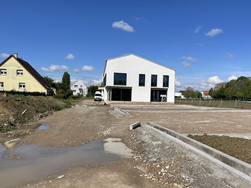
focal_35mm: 29
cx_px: 136
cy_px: 95
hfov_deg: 61.6
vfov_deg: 48.2
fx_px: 210
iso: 32
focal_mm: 4.2
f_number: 1.6
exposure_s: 1/6494
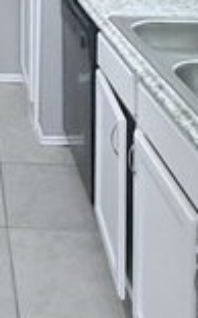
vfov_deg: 27.4
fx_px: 529
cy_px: -106
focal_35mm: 61
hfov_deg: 19.4
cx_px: -67
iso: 500
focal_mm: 2.22
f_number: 2.2
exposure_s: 1/60
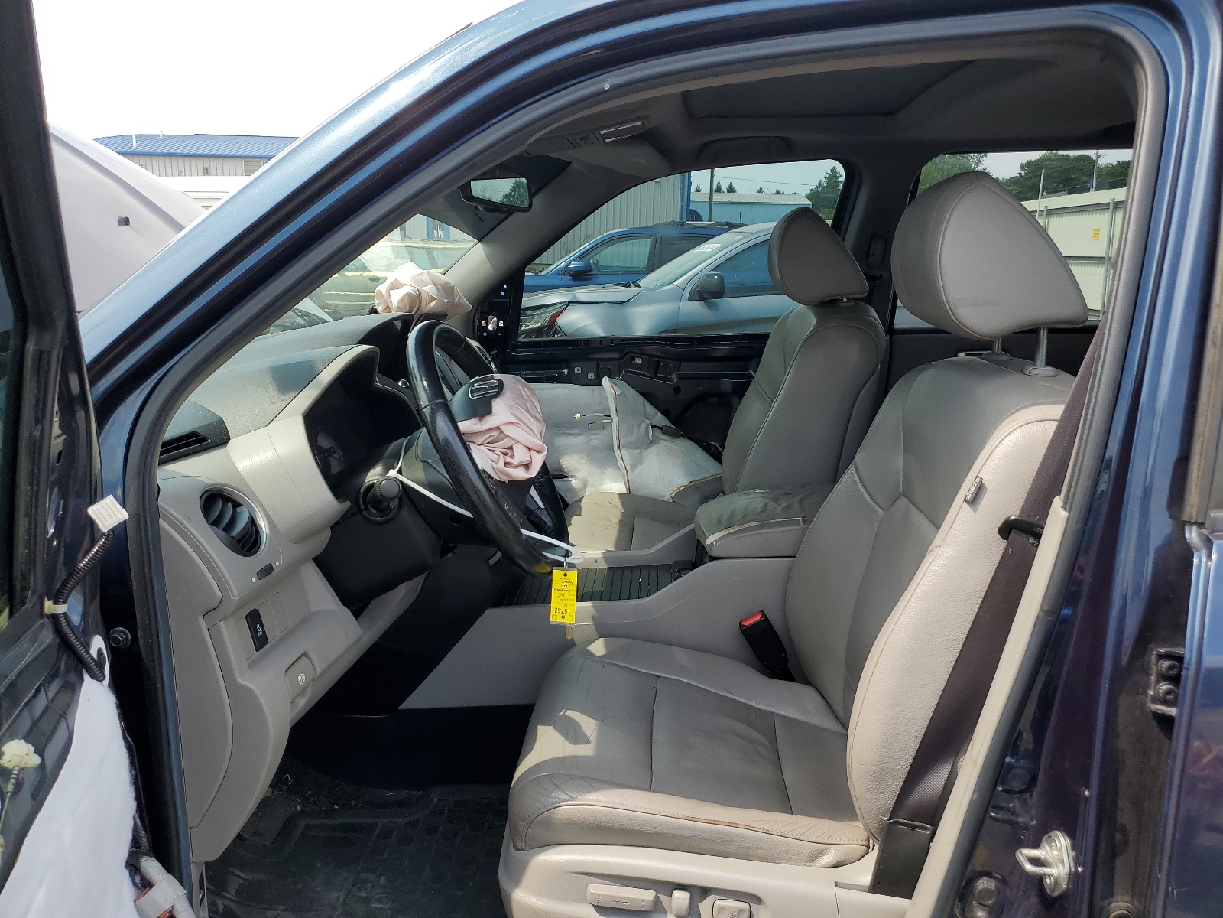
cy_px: 459
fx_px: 919
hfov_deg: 67.3
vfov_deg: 53.1
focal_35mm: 26
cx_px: 612
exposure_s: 1/1111
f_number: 1.5
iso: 50
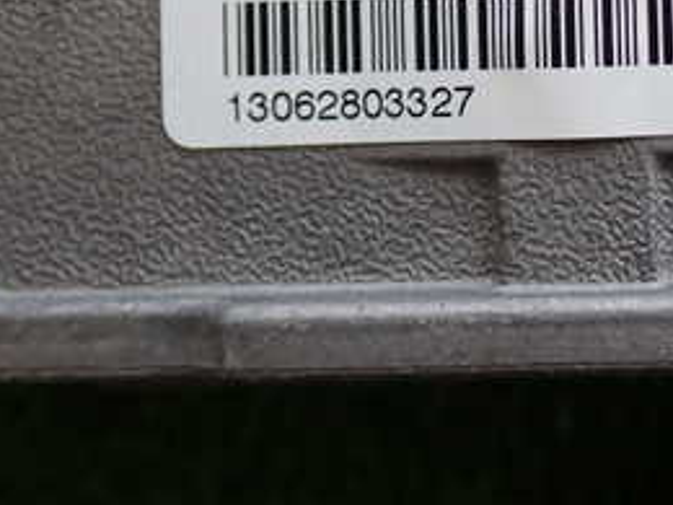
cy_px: -47
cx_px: 668
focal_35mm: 83
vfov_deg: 17.2
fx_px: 1614
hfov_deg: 22.7
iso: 100
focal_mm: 6.37
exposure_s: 1/80
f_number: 2.5
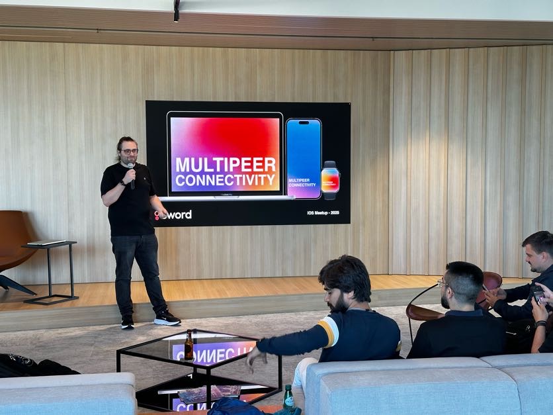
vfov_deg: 30.3
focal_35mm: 48
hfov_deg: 39.7
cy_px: 208
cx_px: 276
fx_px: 767
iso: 80
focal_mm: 6.86
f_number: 1.78
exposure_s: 1/70
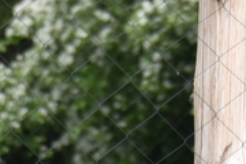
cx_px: 271
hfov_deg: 1.0
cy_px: -230
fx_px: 14554
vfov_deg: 0.6
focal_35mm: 2130
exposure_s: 1/640
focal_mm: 300
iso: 1100
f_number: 5.6
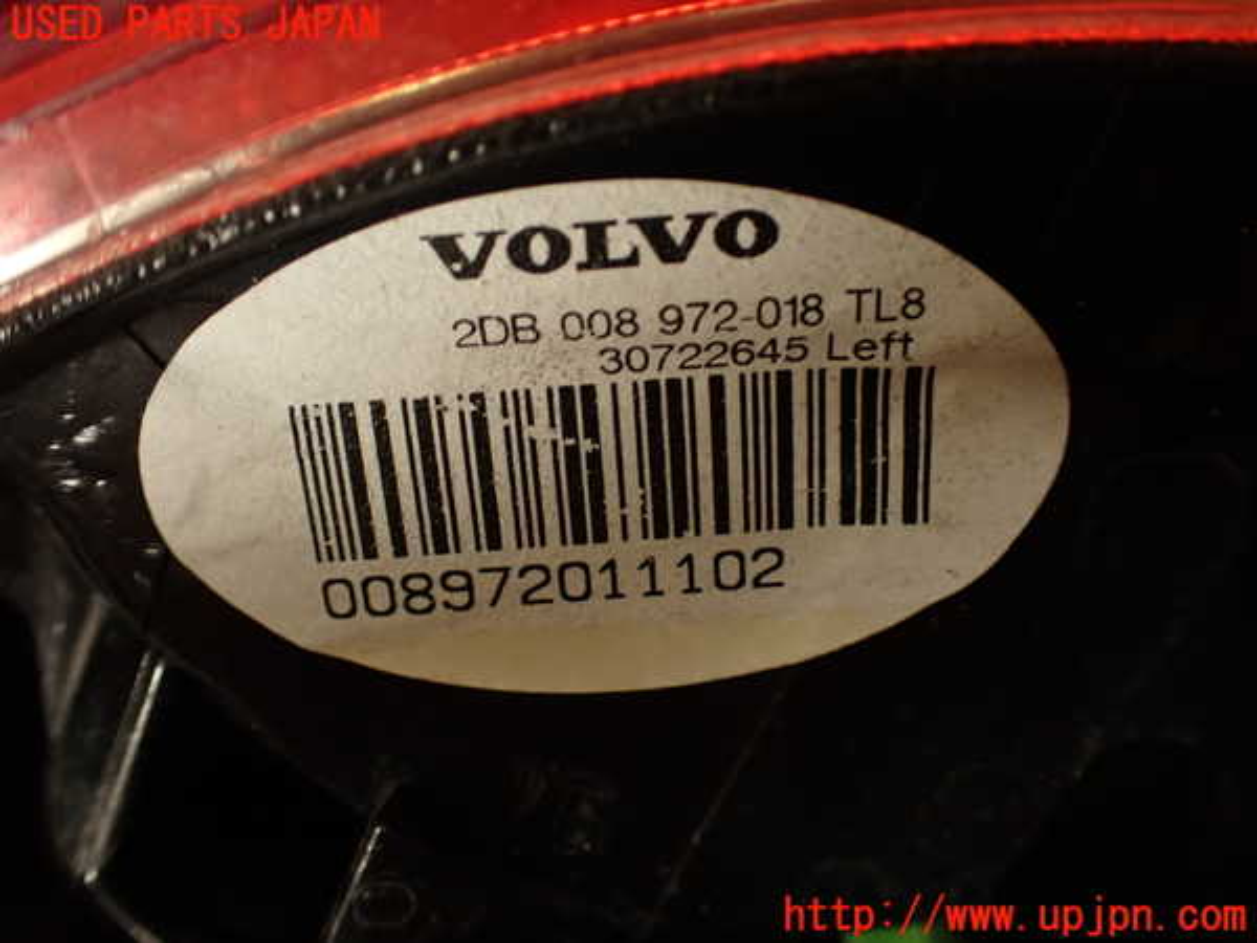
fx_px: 1162
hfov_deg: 56.8
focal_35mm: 32
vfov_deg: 44.2
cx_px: 628
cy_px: 472
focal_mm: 5.79
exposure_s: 1/30
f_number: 2.4
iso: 200
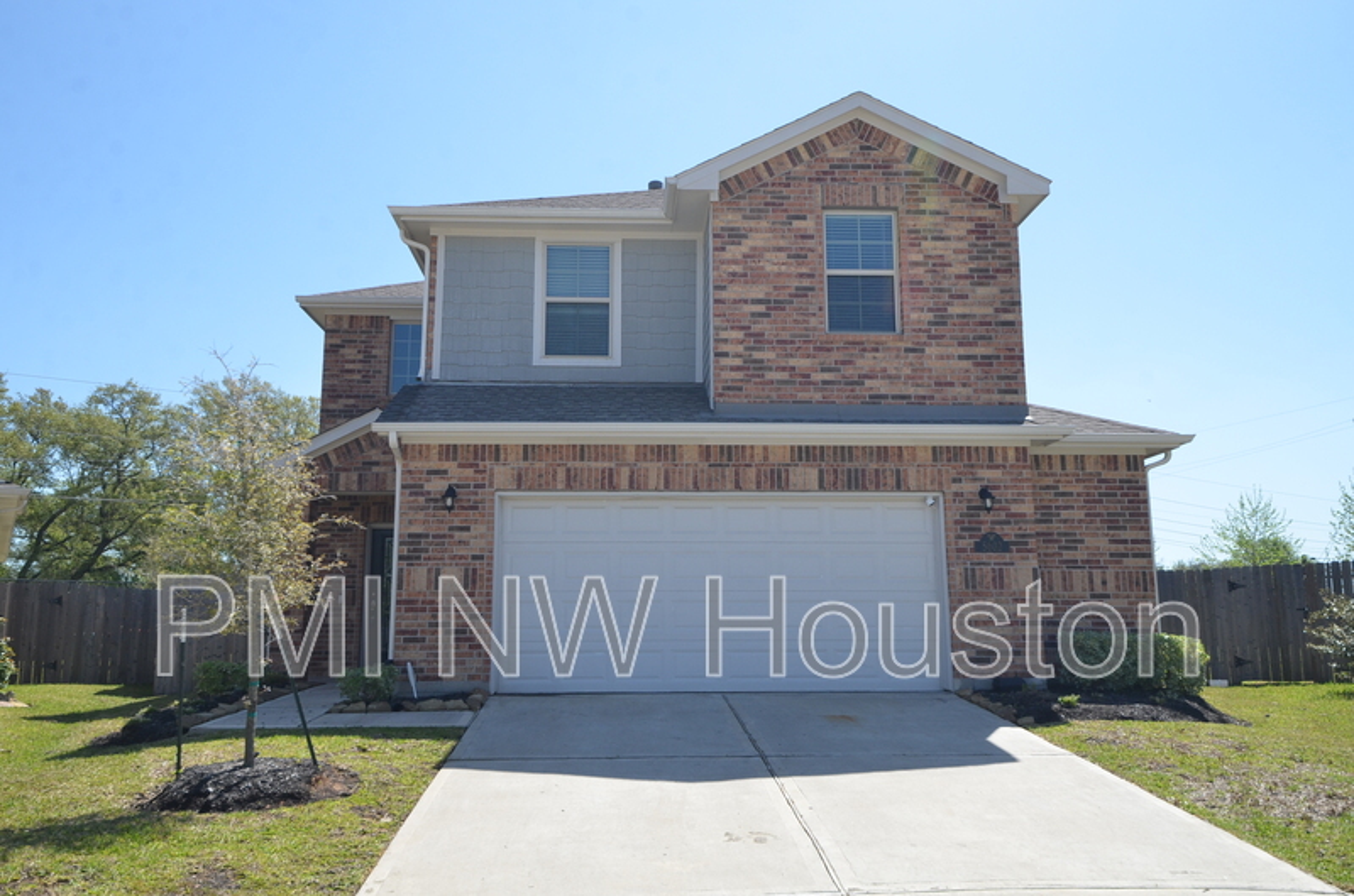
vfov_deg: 43.4
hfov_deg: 62.0
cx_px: 677
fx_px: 1126
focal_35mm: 30
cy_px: 448
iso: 320
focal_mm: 20
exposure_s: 1/400
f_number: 10
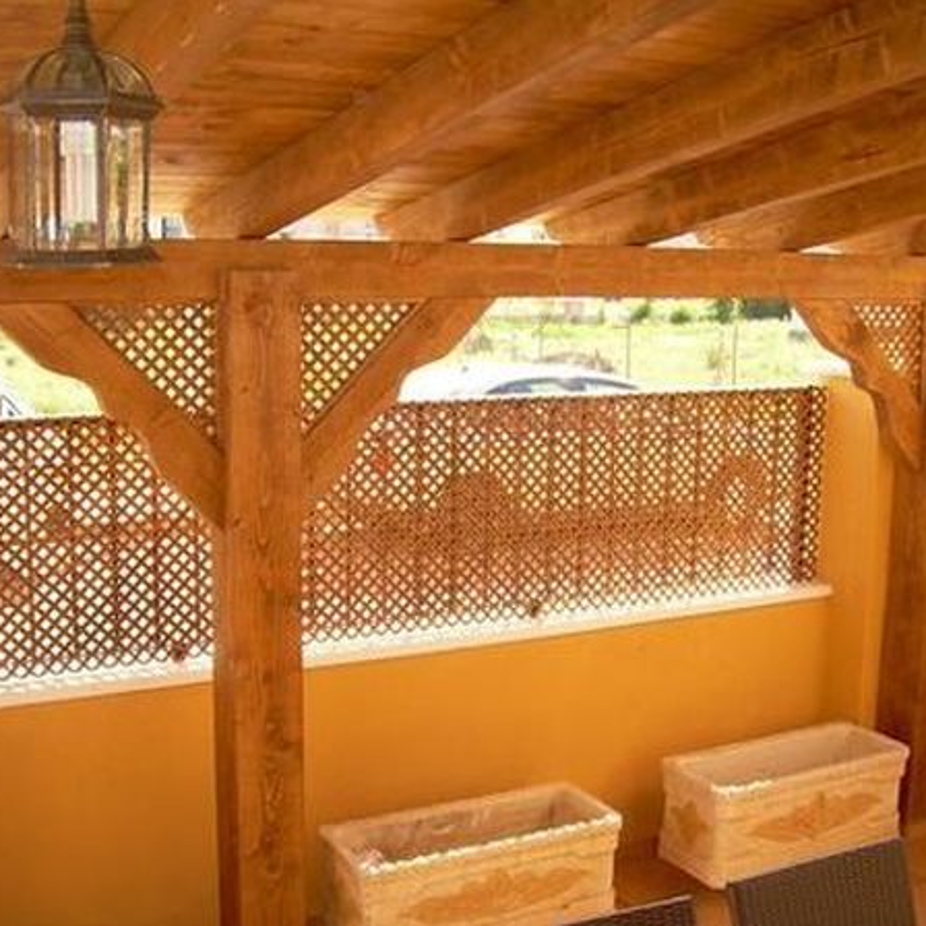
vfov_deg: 37.6
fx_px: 1362
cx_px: 490
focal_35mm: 45
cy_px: 463
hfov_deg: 37.5
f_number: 2.8
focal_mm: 6.3
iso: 50
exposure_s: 1/149
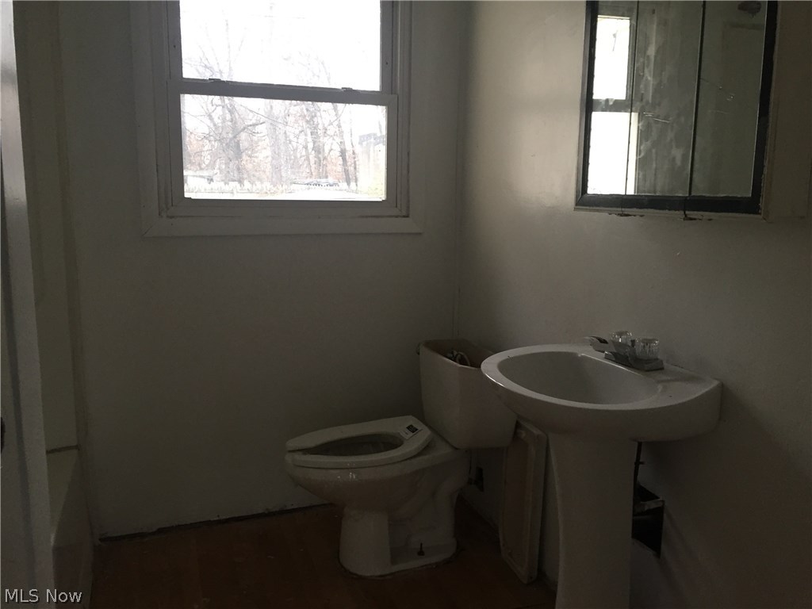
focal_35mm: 29
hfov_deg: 61.7
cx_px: 406
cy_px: 304
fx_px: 680
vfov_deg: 48.2
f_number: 2.2
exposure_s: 1/30
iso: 125
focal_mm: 4.15
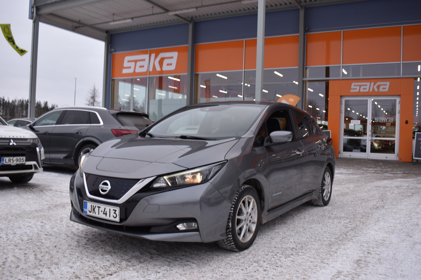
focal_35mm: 32
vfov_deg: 41.7
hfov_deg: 59.5
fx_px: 368
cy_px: 140
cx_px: 210
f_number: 5.6
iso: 200
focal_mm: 21
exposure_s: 1/125
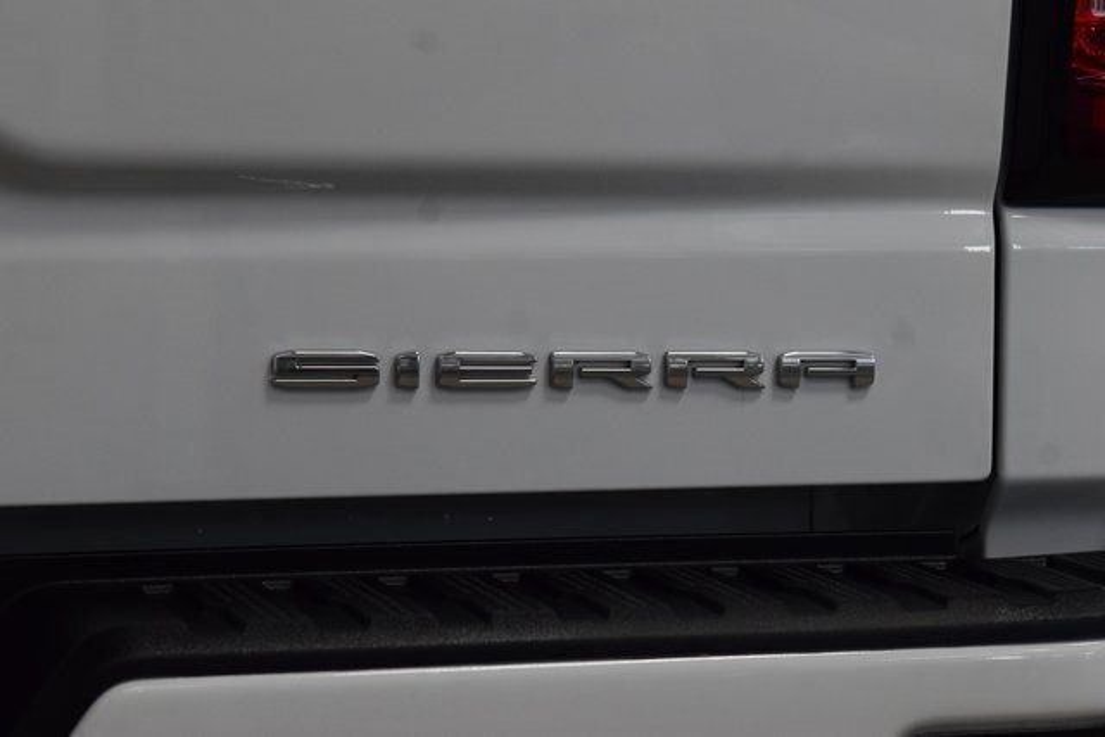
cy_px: 368
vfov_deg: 13.0
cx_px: 552
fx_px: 3223
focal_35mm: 105
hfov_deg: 19.5
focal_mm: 70
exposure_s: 1/125
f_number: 6.3
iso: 1600
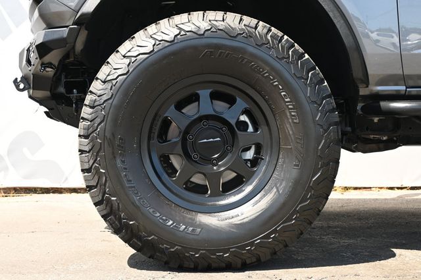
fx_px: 613
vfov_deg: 25.7
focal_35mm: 52
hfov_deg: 37.9
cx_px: 210
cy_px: 140
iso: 400
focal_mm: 35
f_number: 5.3
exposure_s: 1/250
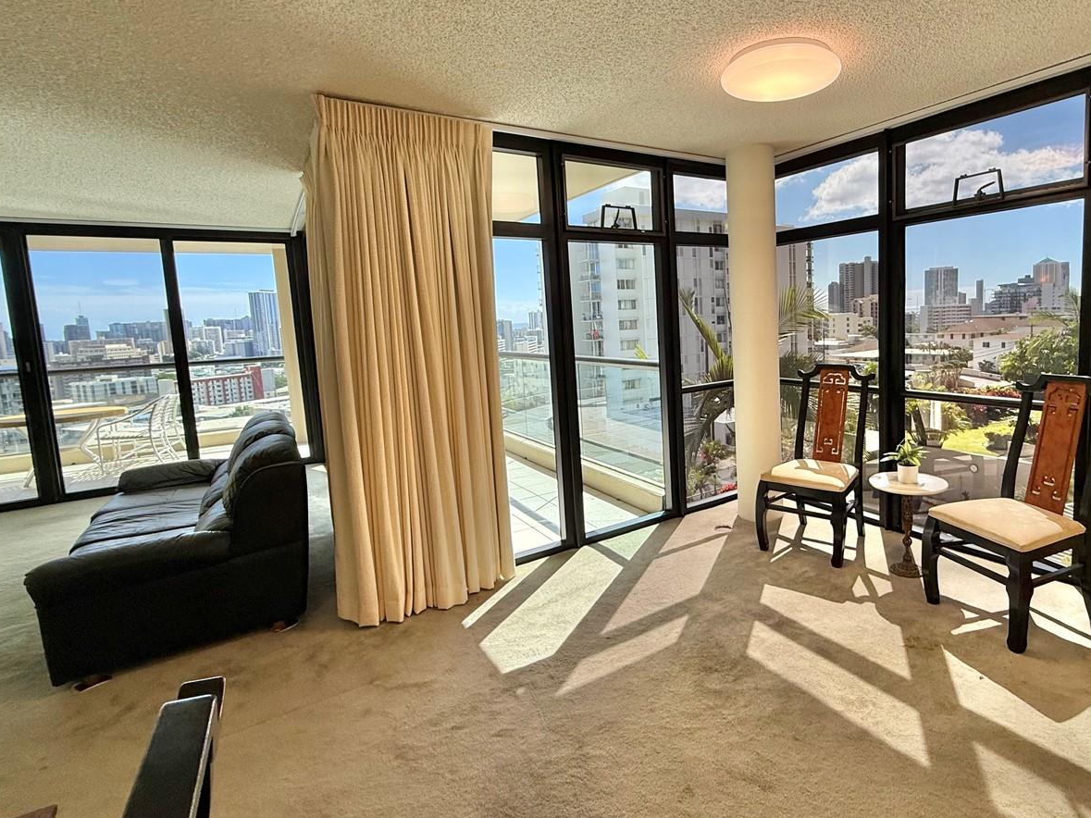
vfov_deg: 68.6
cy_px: 378
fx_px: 599
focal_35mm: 19
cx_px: 670
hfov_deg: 83.3
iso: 80
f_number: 2.2
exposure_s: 1/120
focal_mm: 2.22
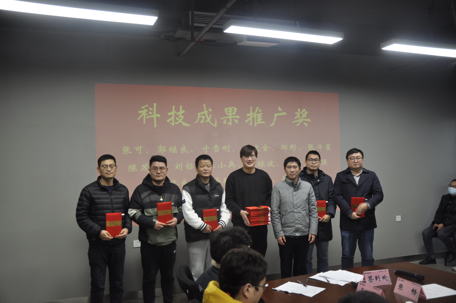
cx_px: 228
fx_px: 417
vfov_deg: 39.9
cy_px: 152
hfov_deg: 57.3
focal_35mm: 33
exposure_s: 1/40
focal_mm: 22
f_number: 3.8
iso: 400
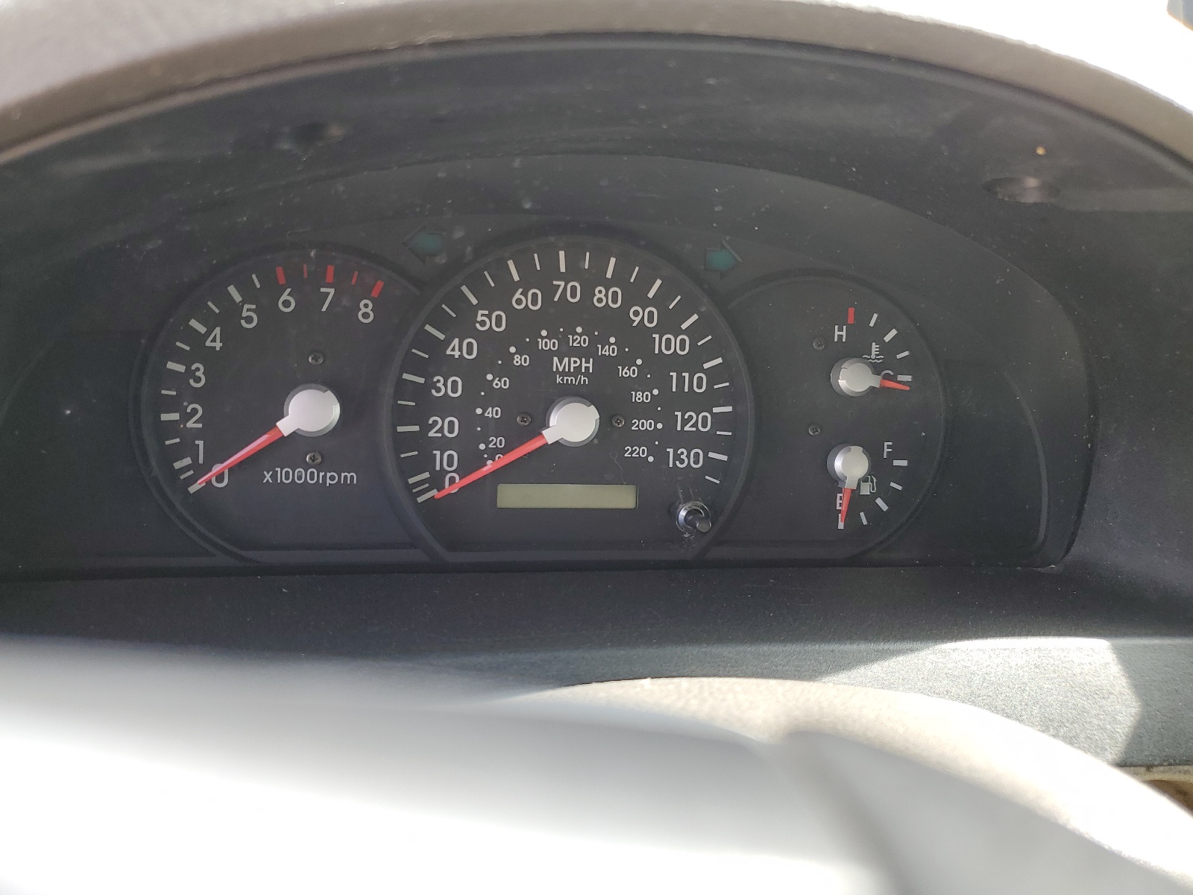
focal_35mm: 26
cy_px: 448
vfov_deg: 53.1
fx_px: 896
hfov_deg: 67.3
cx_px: 596
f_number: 1.5
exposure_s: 1/175
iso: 50
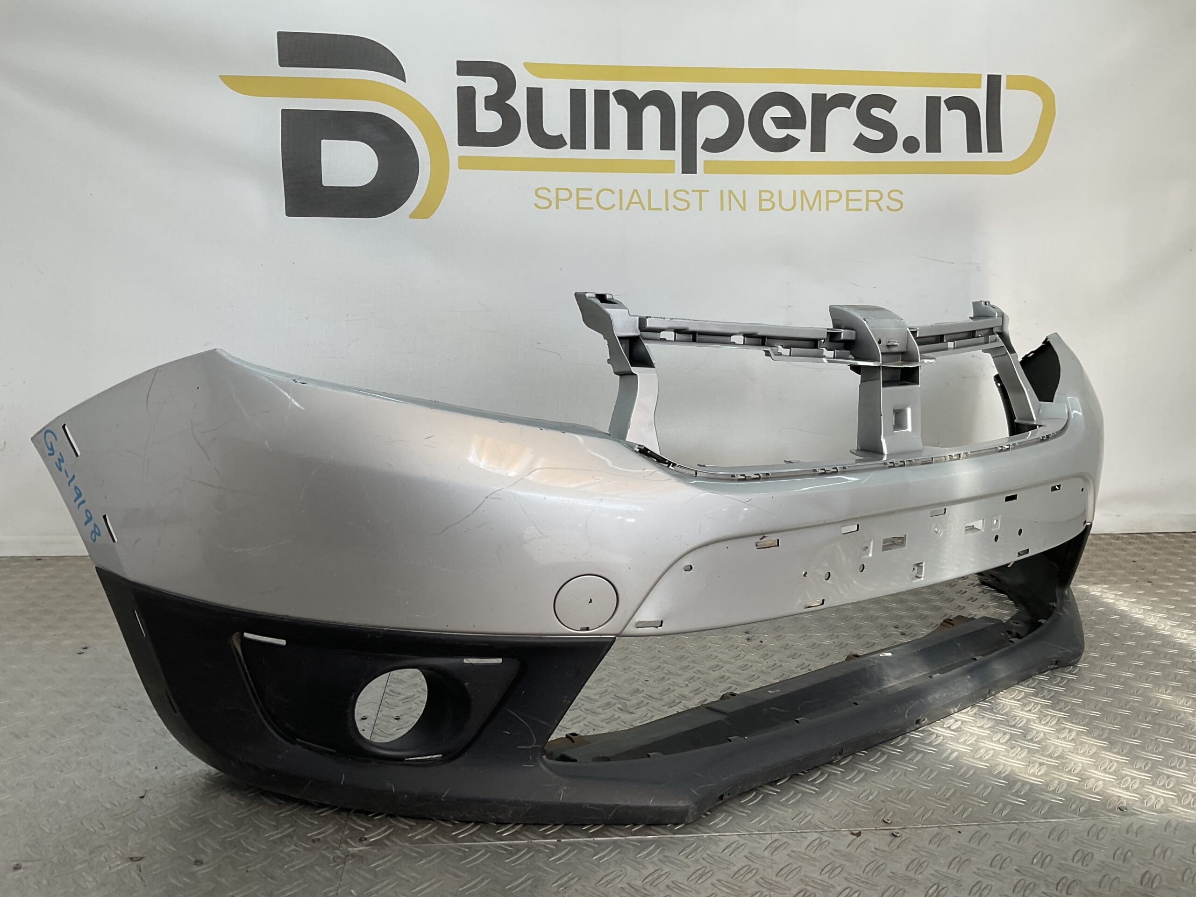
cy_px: 448
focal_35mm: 29
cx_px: 598
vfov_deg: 48.2
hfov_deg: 61.7
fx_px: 1002
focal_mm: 3
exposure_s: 1/268
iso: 16
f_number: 1.8
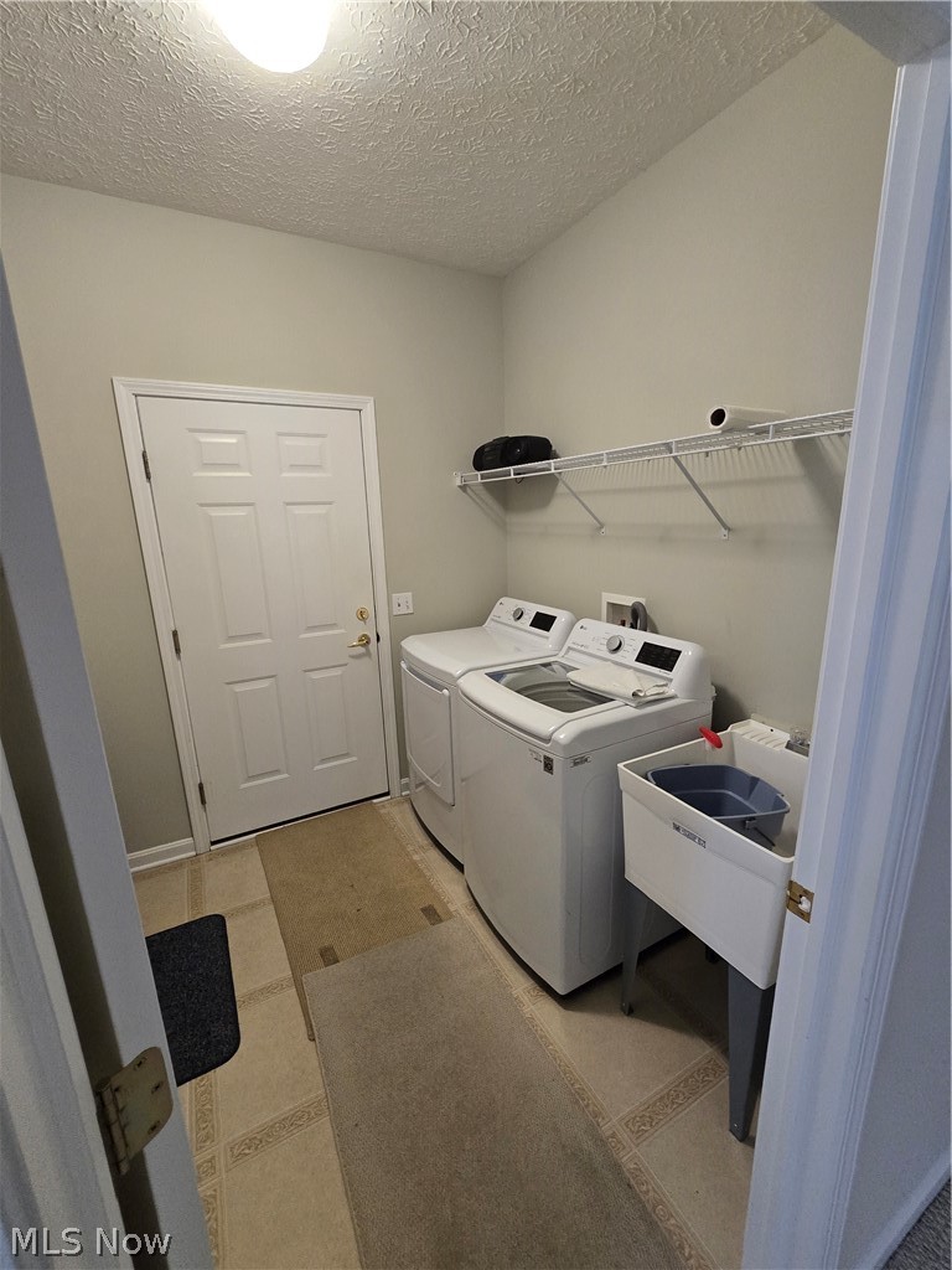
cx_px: 476
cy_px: 635
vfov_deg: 106.2
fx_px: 477
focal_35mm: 13
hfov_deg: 89.9
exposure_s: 1/60
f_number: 2.2
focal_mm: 2.2
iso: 500
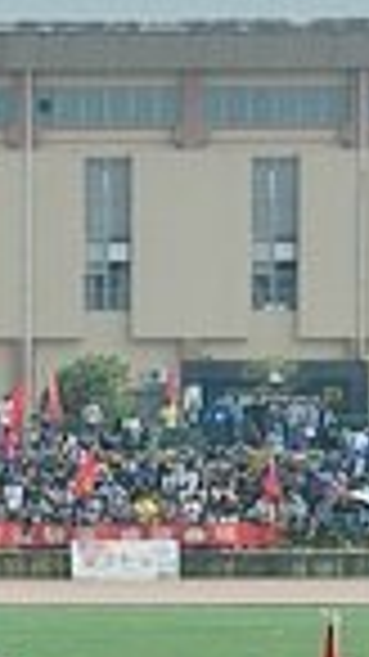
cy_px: 668
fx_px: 3814
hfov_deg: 5.4
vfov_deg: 9.8
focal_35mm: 219
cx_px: -346
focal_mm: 34
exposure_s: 1/500
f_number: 7.1
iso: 200
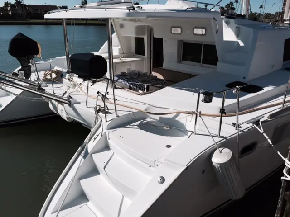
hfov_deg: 61.7
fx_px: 243
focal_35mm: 29
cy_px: 108
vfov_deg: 48.2
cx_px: 145
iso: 32
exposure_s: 1/7937
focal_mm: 4.15
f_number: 2.2
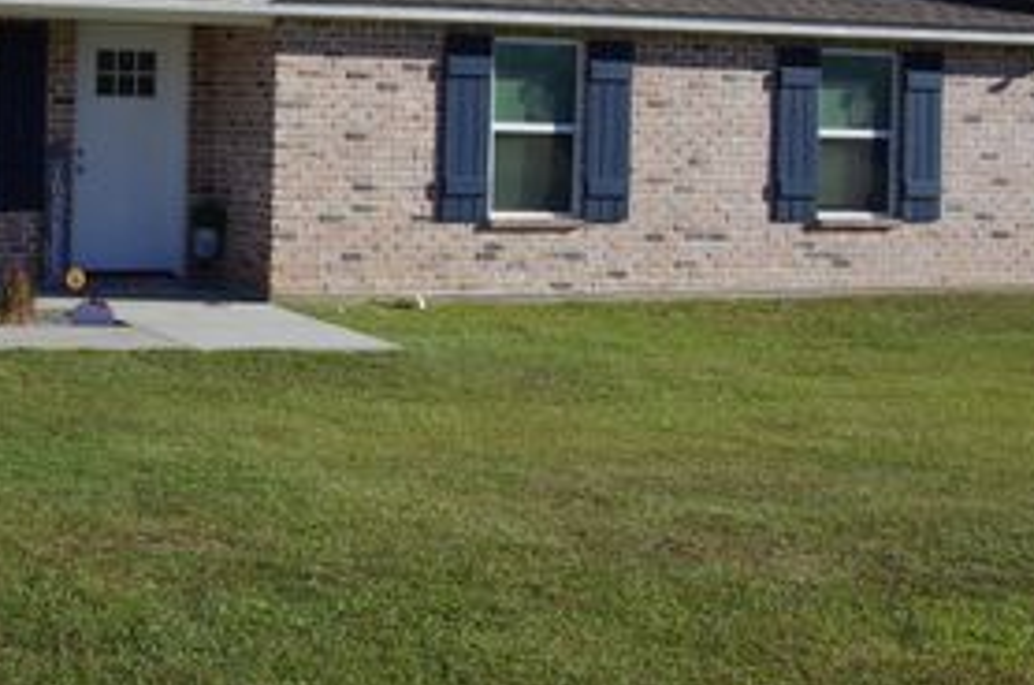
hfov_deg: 27.6
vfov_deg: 18.4
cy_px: 95
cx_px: 294
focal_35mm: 73
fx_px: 2080
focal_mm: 26.88
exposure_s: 1/200
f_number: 7.1
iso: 100
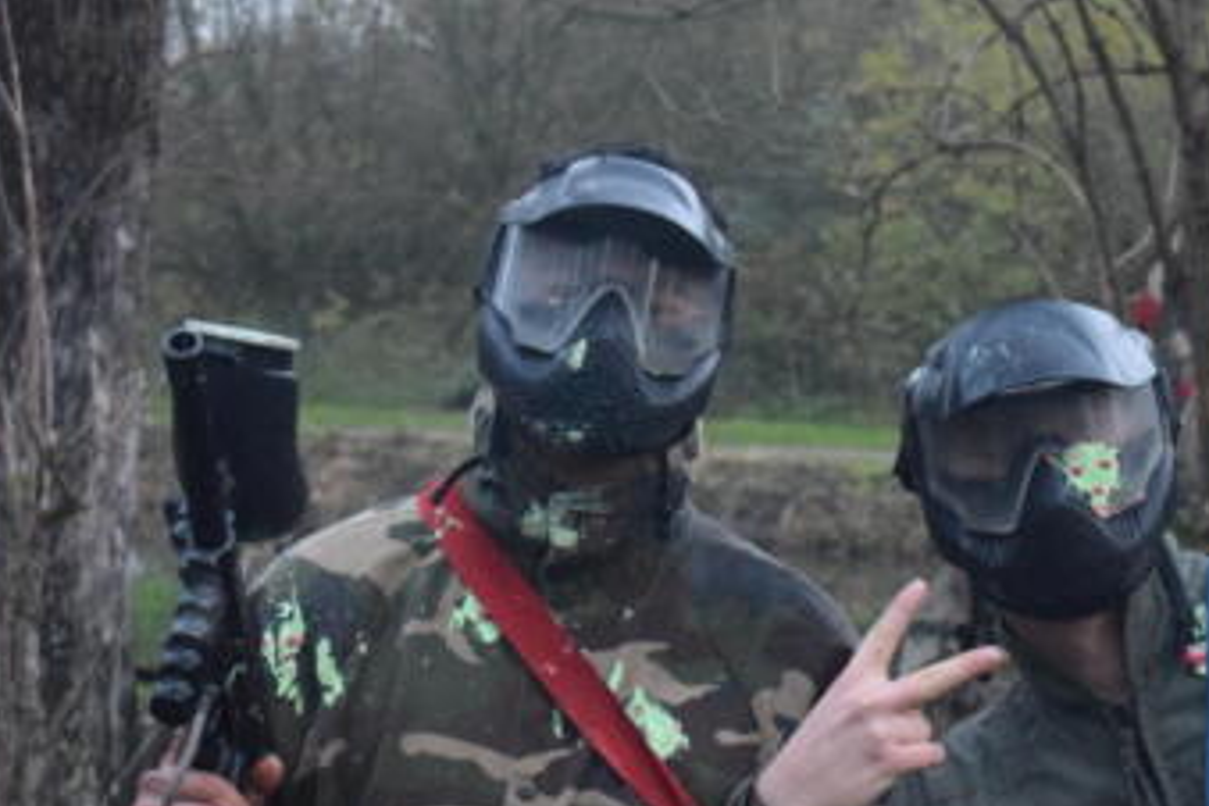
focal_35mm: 93
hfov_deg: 21.8
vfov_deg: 14.7
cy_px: 419
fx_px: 3123
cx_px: 785
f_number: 5
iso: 6400
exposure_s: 1/60
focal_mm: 42
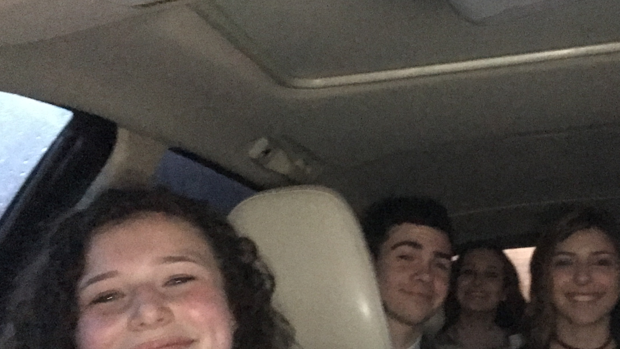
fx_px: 822
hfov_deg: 40.7
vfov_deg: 23.9
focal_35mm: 50
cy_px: 228
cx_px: 424
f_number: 2.2
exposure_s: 1/20
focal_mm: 2.87
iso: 800
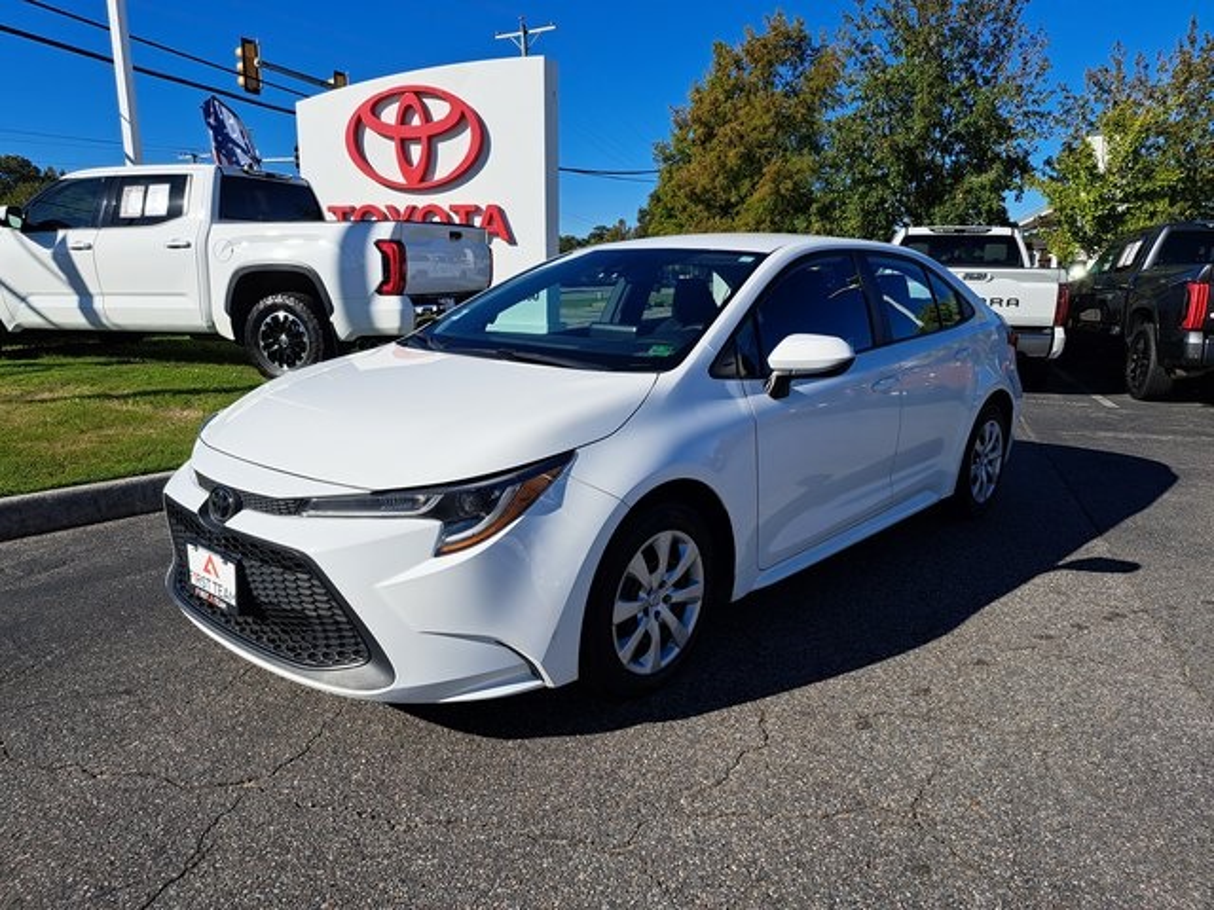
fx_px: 842
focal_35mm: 24
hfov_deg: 71.6
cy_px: 455
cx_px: 607
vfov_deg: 56.8
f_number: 1.8
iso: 50
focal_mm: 5.23
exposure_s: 1/2203
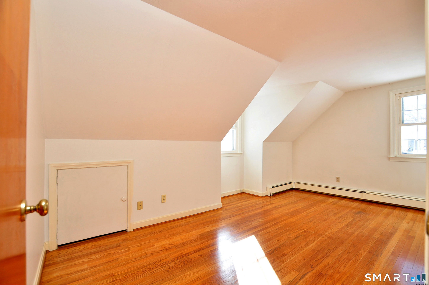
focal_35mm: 15
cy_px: 142
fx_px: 179
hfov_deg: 100.5
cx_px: 214
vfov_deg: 77.2
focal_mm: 10
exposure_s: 1/80
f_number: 4.5
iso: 200
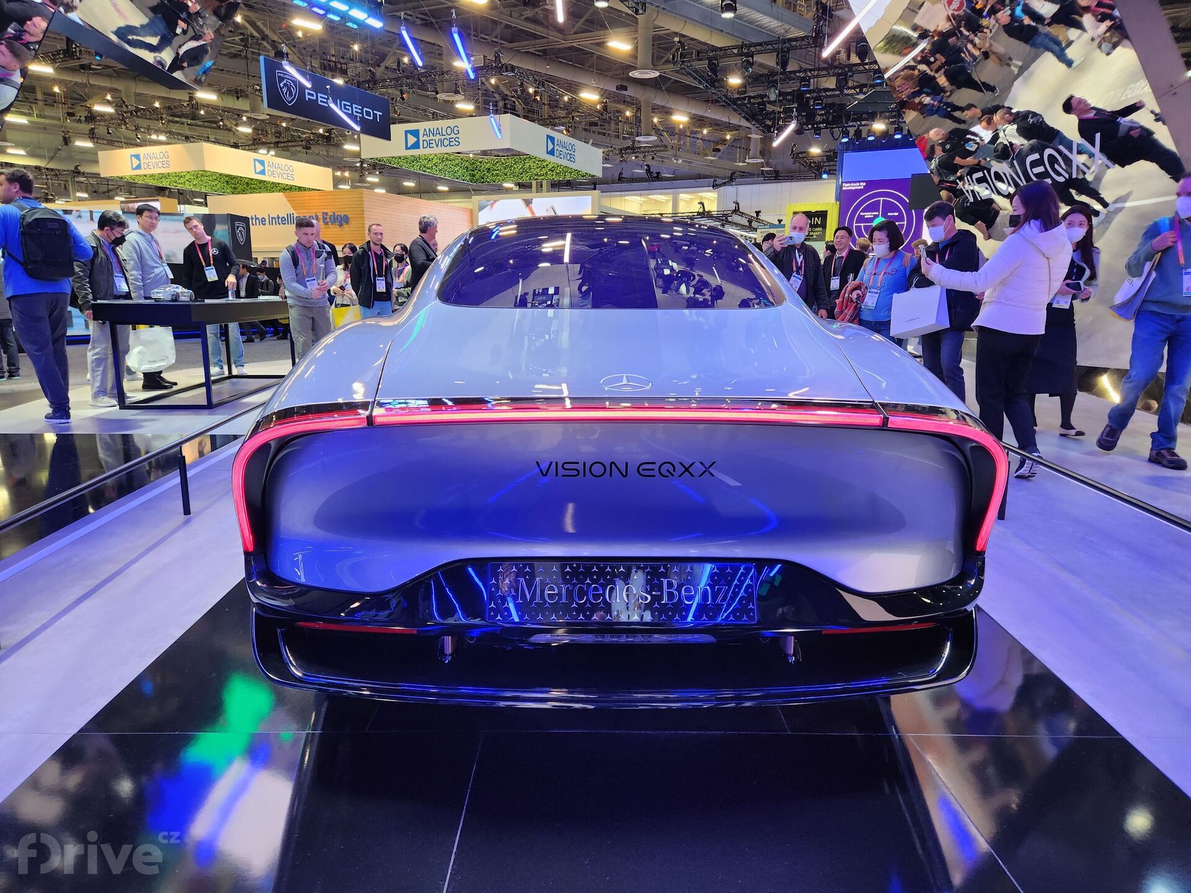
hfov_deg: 73.9
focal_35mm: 23
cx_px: 596
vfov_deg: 58.9
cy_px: 446
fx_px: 791
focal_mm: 5.4
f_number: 1.8
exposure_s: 1/100
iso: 200
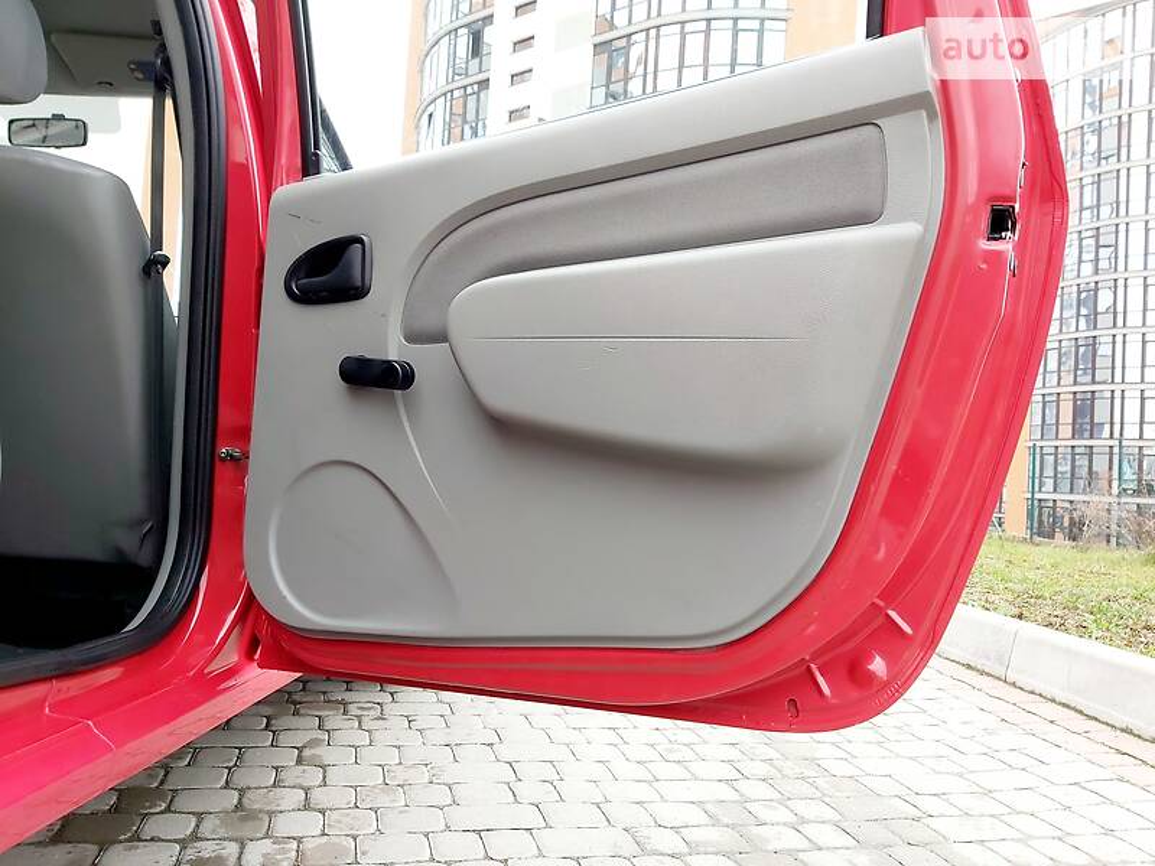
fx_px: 868
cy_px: 433
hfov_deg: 67.3
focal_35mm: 26
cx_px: 578
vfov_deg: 53.1
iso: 64
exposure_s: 1/164
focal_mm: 3.9
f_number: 1.7
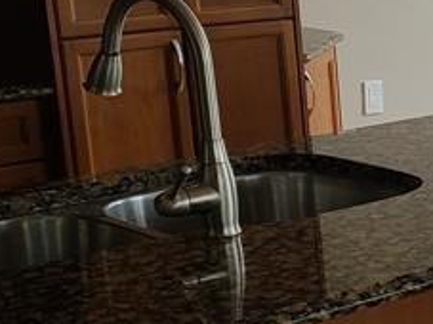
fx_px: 1413
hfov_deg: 14.2
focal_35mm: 113
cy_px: 126
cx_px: 902
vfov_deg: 13.1
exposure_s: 1/120
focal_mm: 7
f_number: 1.8
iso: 25
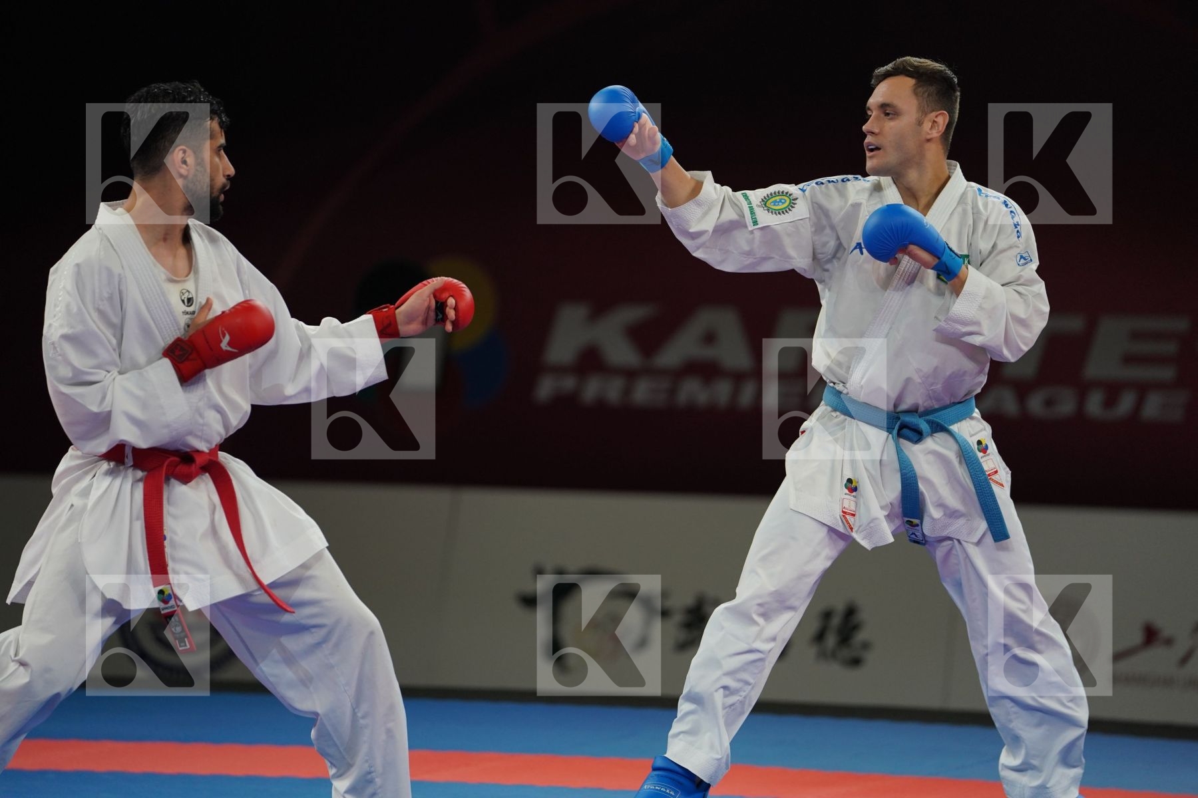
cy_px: 399
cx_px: 599
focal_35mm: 200
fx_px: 6655
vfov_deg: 6.9
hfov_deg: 10.3
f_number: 2.8
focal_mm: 200
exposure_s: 1/1000
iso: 1250
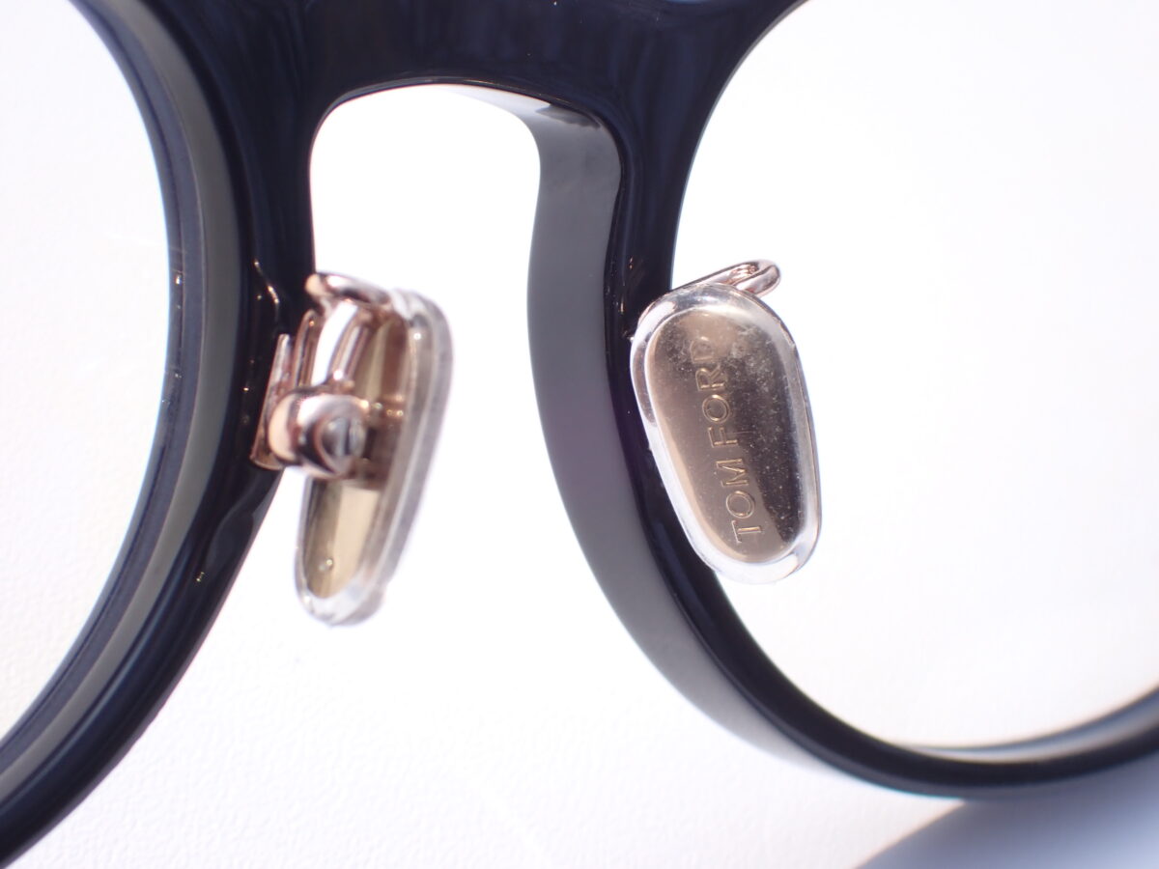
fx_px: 3348
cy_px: 434
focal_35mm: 100
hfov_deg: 19.6
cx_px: 580
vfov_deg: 14.8
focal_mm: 18
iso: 200
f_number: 6.3
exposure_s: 1/400
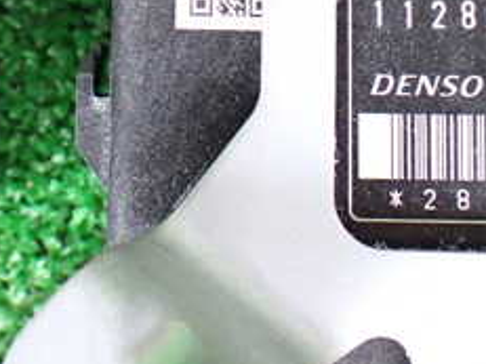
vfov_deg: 18.2
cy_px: -40
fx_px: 1095
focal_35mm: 78
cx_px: 126
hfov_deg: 24.8
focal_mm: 5.4
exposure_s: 1/100
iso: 800
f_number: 2.3
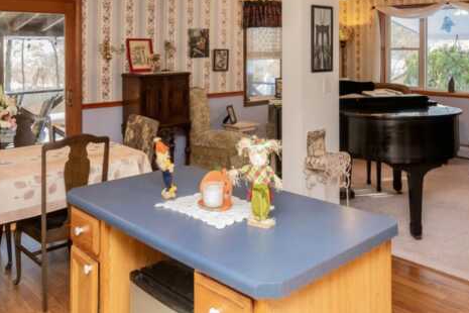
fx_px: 430
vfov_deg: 39.0
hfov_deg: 56.2
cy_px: 80
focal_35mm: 33
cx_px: 307
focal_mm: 10
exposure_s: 1/60
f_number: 5.6
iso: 900
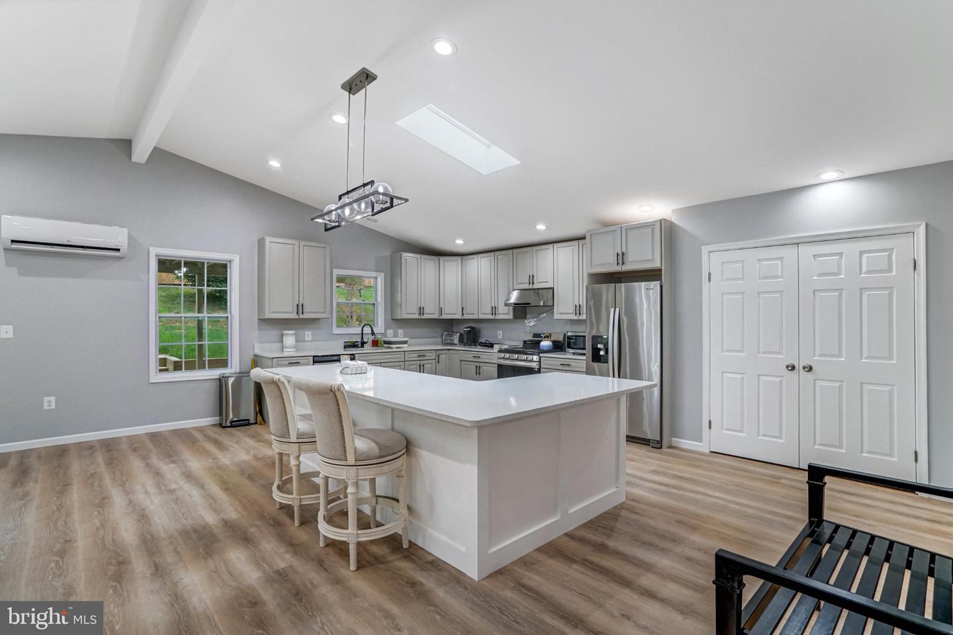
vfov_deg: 73.7
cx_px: 476
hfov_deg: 96.7
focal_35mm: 16
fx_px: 424
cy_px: 318
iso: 1250
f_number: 8
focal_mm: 16
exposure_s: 1/100
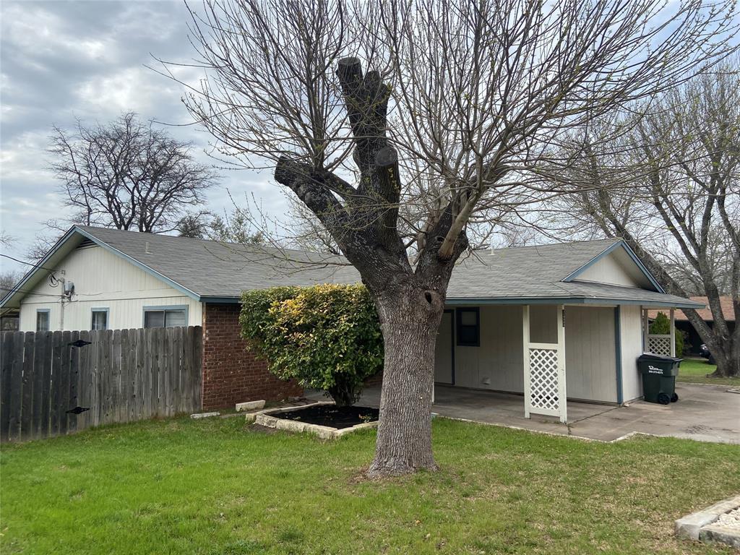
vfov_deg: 53.1
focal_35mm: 26
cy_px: 278
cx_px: 370
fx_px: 556
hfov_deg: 67.3
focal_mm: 4.25
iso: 32
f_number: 1.8
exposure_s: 1/1808
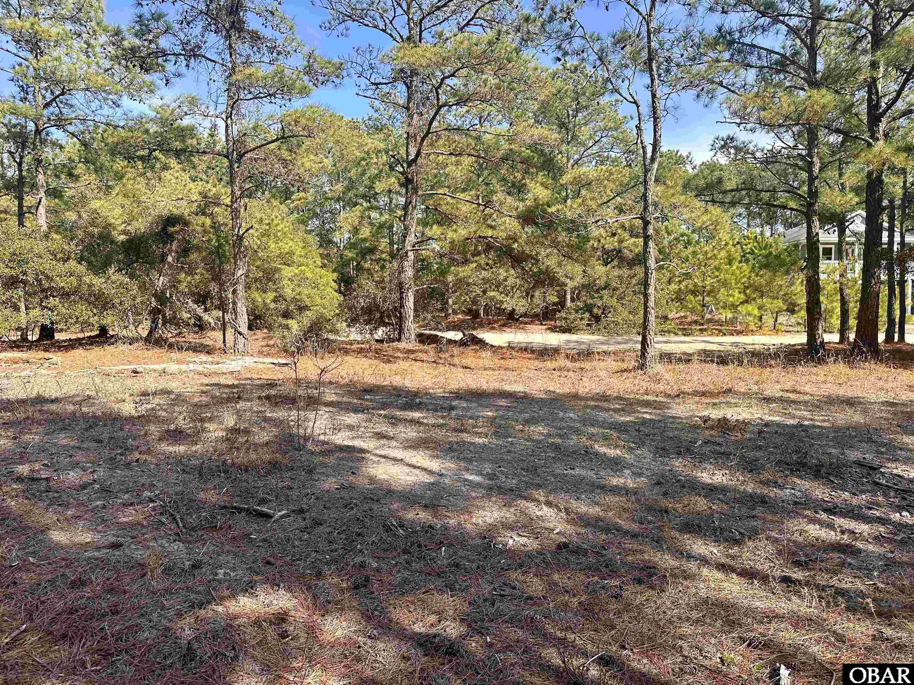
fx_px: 634
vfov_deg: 56.8
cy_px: 342
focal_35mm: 24
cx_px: 457
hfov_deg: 71.6
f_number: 1.78
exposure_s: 1/1453
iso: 80
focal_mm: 6.86
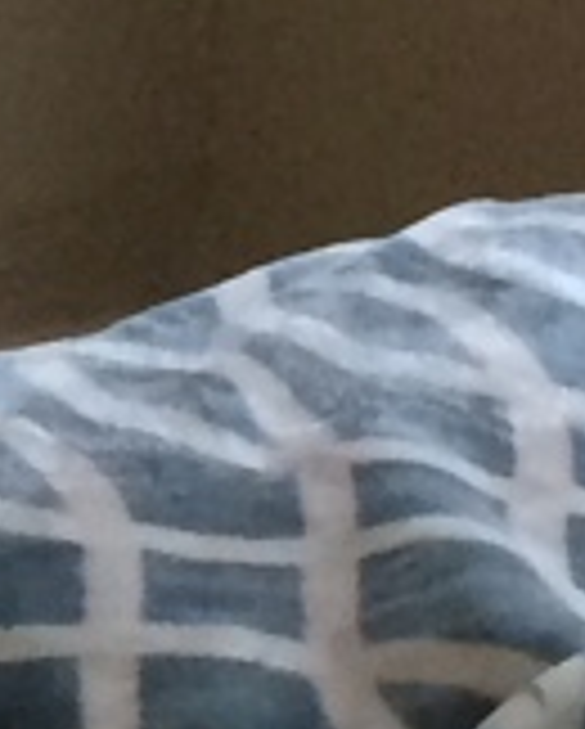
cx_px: -1422
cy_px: -428
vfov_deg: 6.7
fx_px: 6156
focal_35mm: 285
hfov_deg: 5.1
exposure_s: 1/33
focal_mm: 4.15
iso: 160
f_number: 2.2
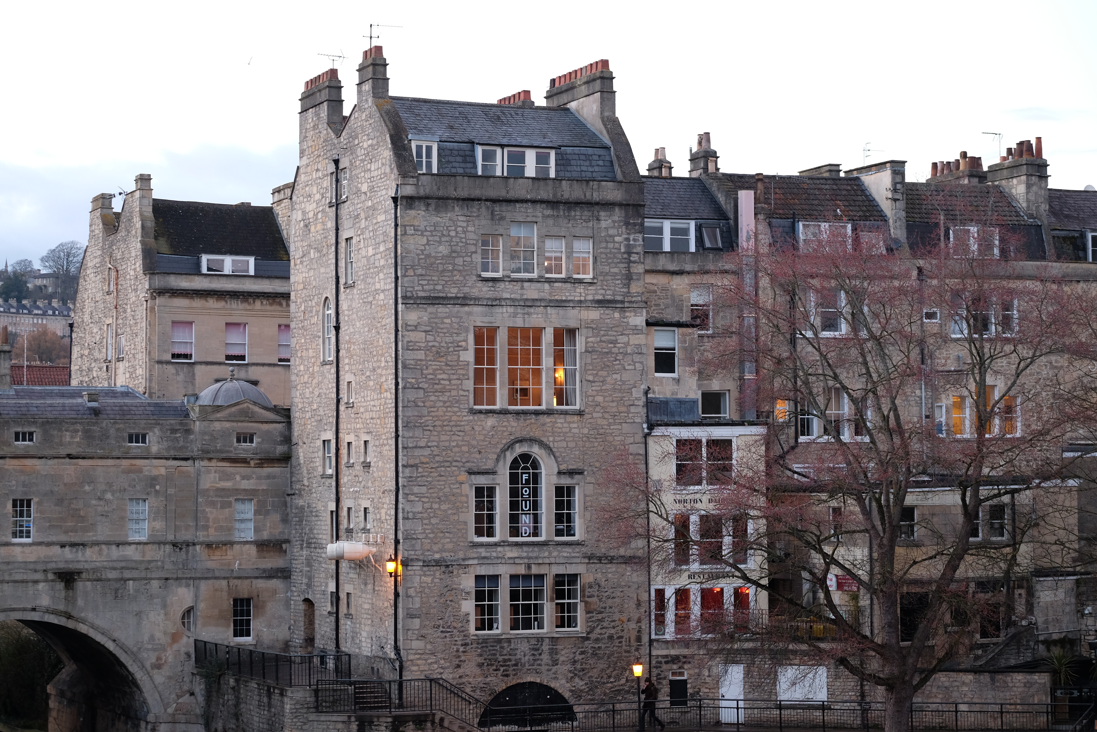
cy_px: 366
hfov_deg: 27.0
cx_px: 548
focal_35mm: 75
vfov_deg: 18.2
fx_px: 2285
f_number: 2.8
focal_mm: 50
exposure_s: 1/58
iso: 800
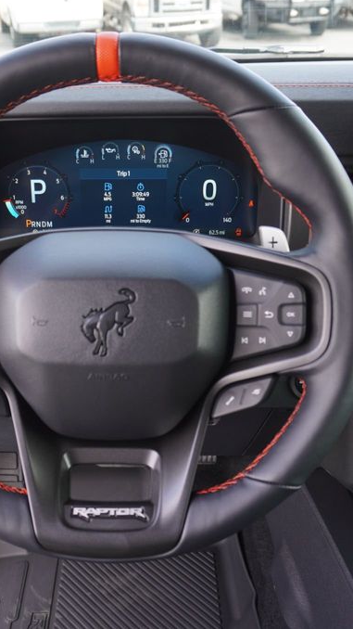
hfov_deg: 31.0
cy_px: 313
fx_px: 633
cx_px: 131
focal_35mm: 38
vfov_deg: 52.8
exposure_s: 1/60
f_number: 4
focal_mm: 16
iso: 125
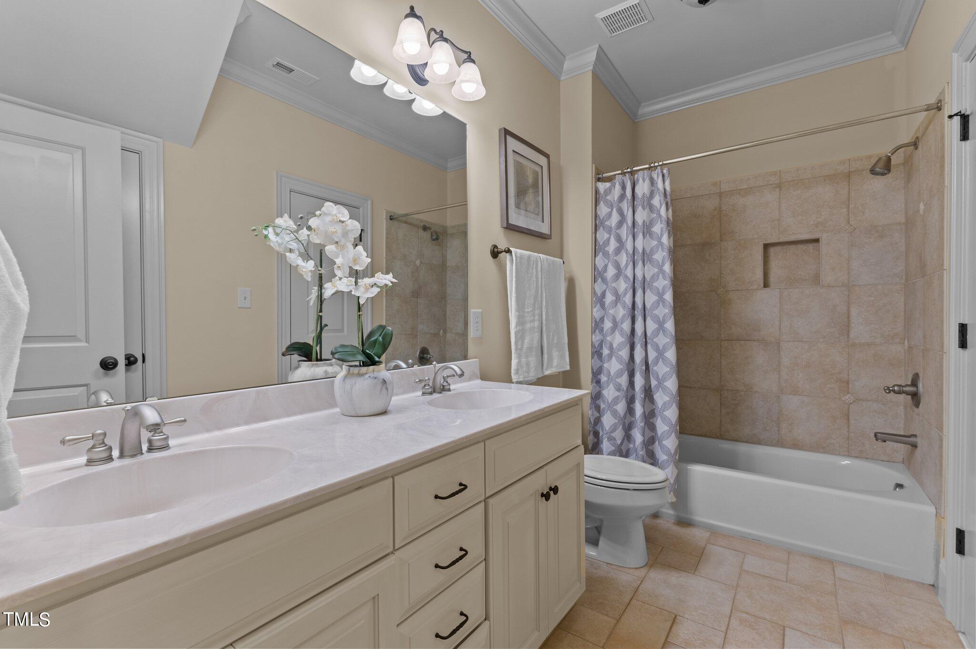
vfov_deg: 73.7
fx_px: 433
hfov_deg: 96.8
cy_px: 324
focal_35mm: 16
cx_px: 488
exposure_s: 1/15
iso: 400
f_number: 7.1
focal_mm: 16
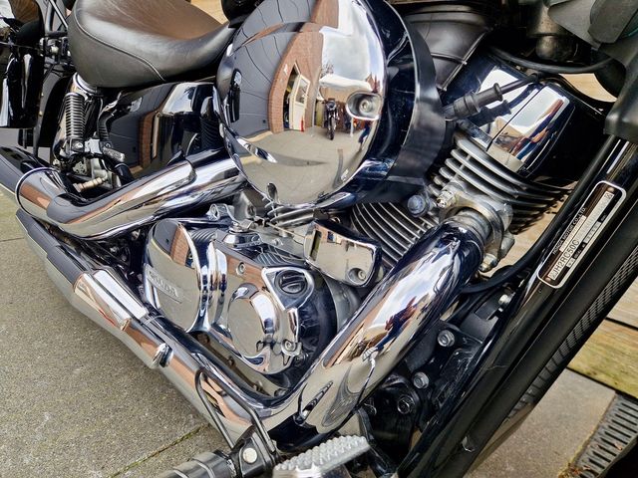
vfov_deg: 58.9
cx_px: 319
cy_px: 239
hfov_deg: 73.9
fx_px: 424
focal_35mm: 23
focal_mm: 5.4
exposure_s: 1/221
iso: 50
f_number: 1.8
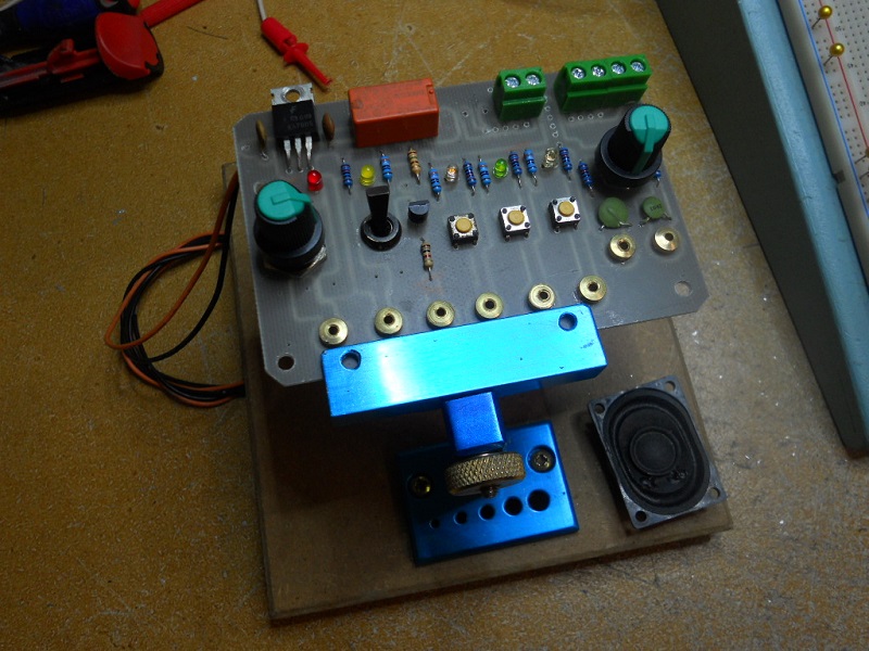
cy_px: 326
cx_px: 434
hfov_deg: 56.8
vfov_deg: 44.2
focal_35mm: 32
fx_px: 803
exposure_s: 1/30
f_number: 3.5
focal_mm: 5.8
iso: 125
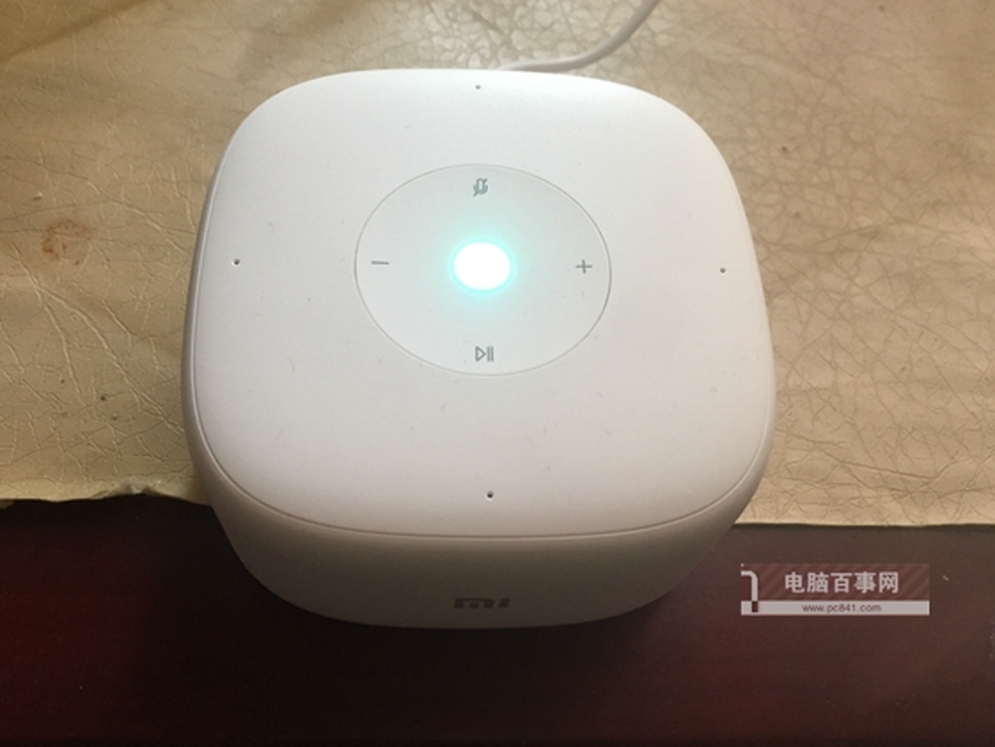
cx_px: 466
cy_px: 389
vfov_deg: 45.4
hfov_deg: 58.3
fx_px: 891
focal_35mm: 31
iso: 160
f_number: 2.2
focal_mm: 4.15
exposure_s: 1/33
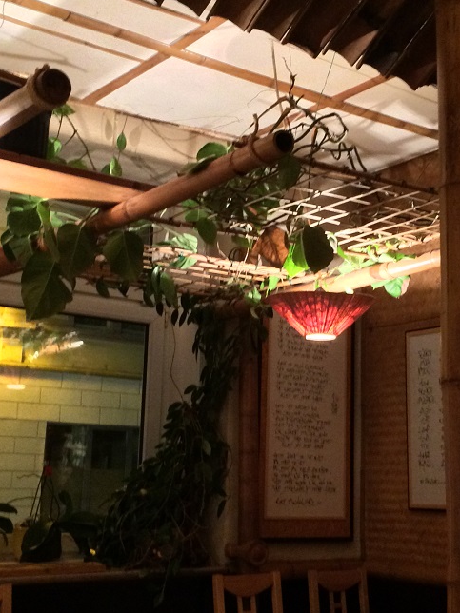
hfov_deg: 27.0
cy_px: 297
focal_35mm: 54
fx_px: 957
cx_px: 283
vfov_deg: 35.5
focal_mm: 4.15
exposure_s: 1/17
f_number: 2.2
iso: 320
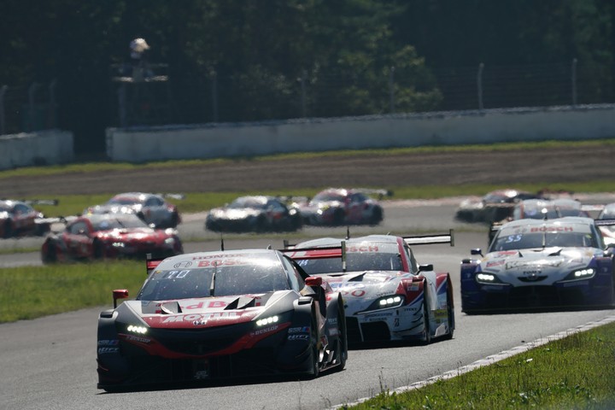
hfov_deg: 4.3
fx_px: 8165
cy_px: 205
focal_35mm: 478
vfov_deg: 2.9
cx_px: 308
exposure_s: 1/800
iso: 200
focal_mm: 478
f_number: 10
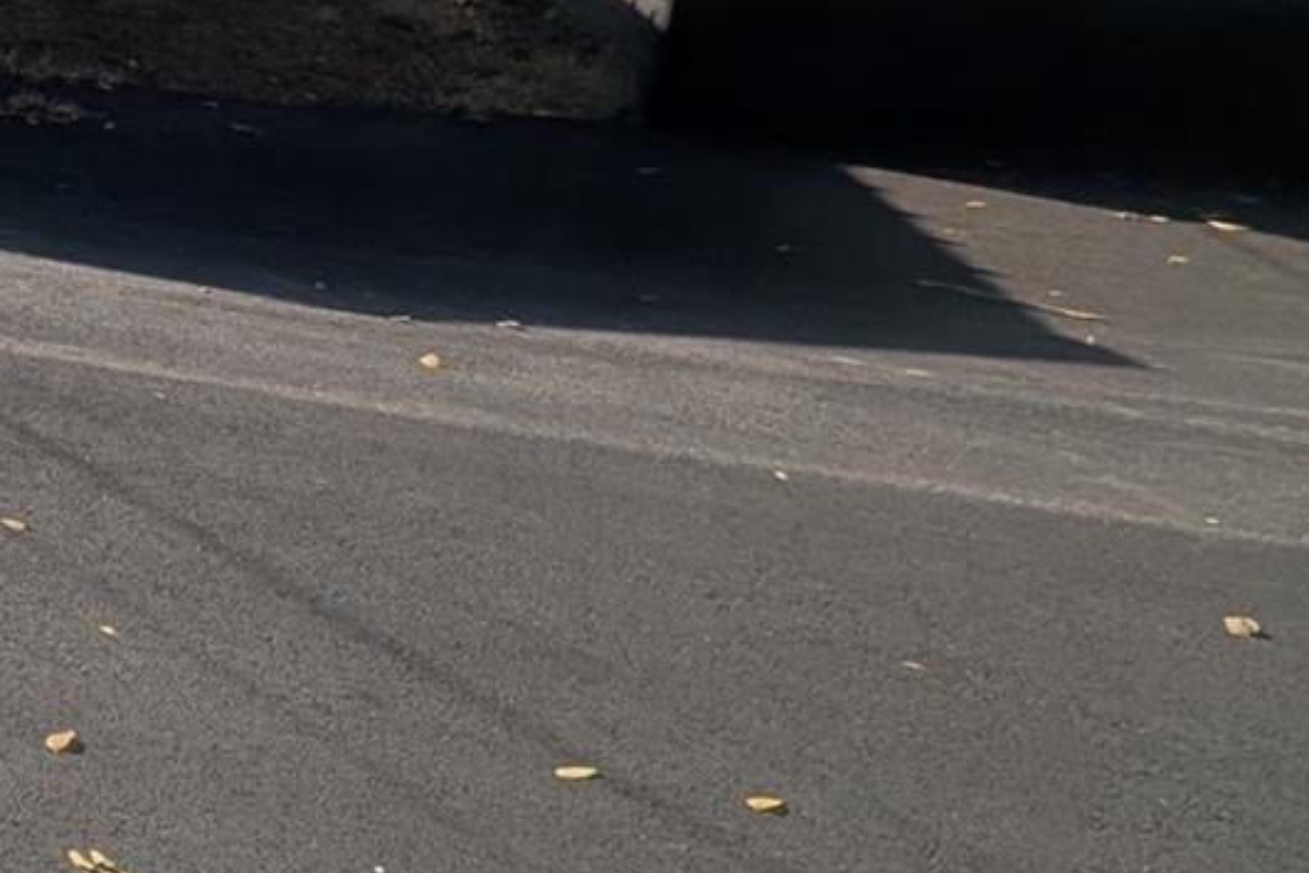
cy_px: -49
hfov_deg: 22.7
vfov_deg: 26.2
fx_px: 1745
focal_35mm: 48
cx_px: -1035
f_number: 1.95
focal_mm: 2.23
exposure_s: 1/4762
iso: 38
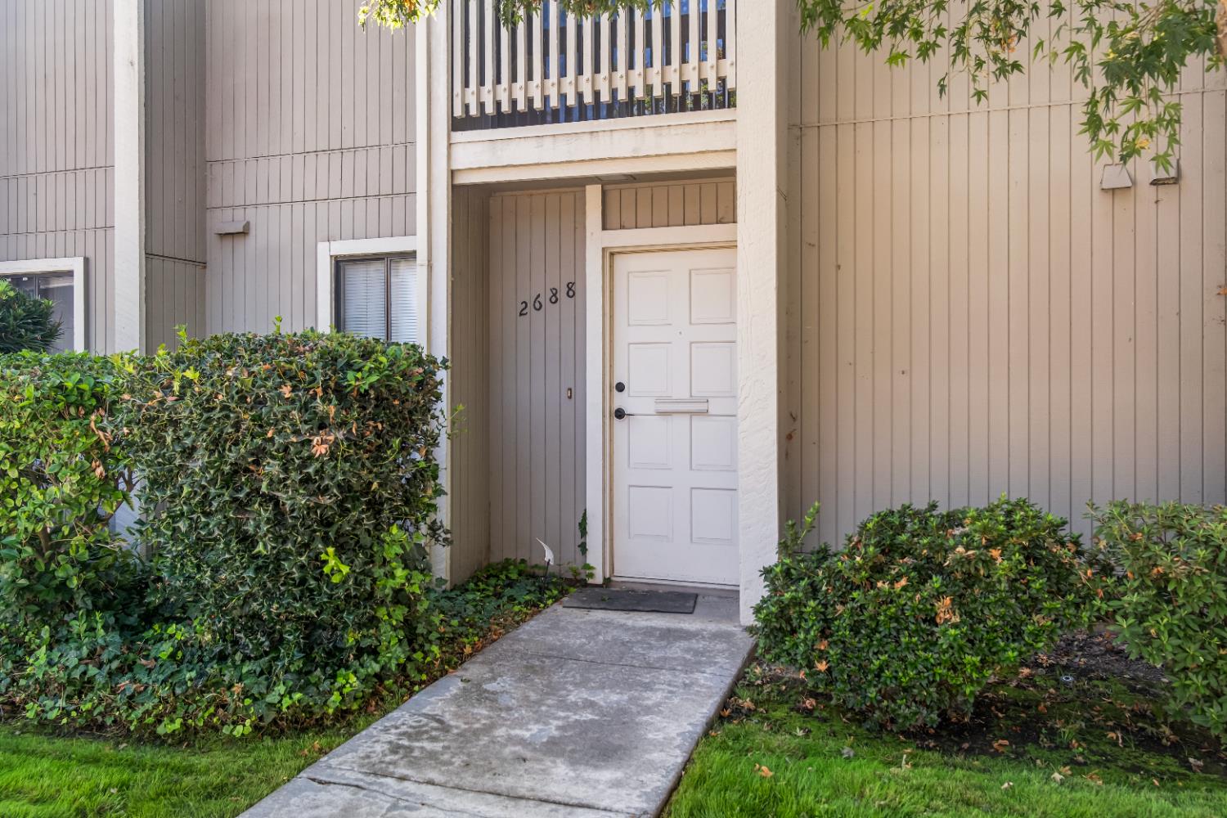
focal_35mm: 26
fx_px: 886
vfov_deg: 49.6
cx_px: 614
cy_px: 409
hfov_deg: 69.4
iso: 200
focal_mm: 17
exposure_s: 1/10
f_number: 5
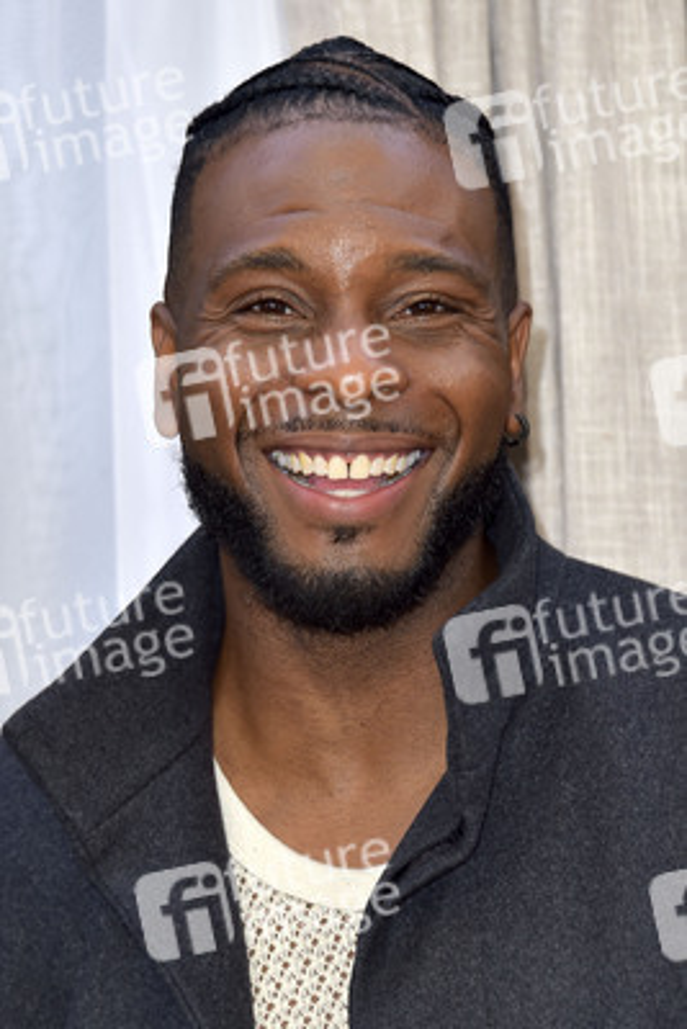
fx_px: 4576
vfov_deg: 12.8
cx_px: 344
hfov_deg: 8.6
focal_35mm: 160
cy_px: 514
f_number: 6.3
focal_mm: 160
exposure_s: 1/250
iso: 400
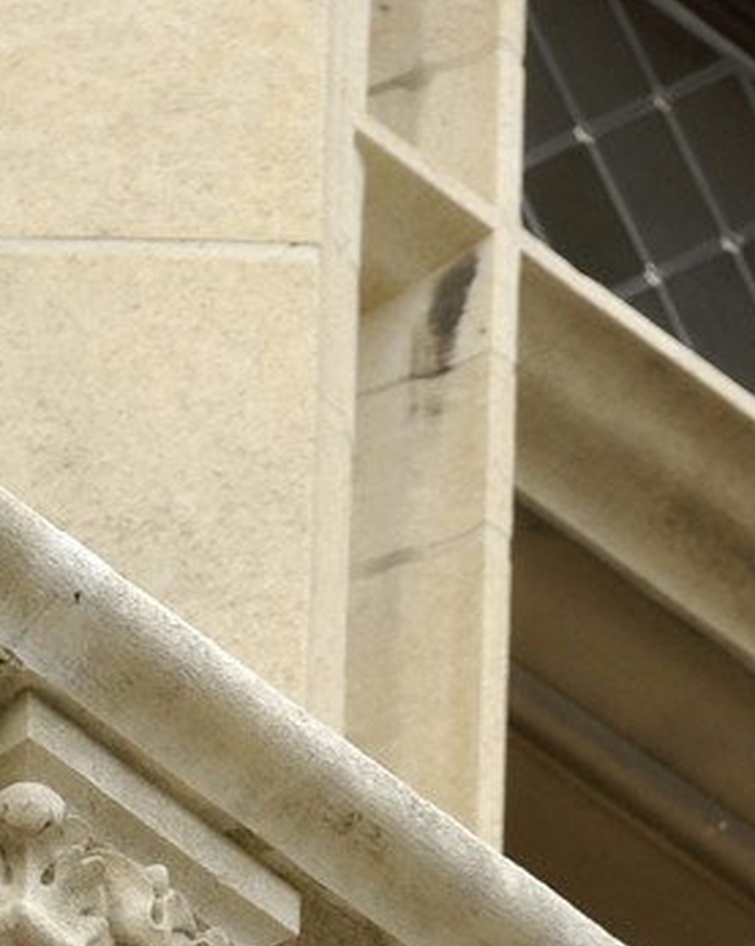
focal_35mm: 1038
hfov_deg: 1.5
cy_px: 1682
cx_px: 1188
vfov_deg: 1.9
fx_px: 29031
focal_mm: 160
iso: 100
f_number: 6
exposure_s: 1/160
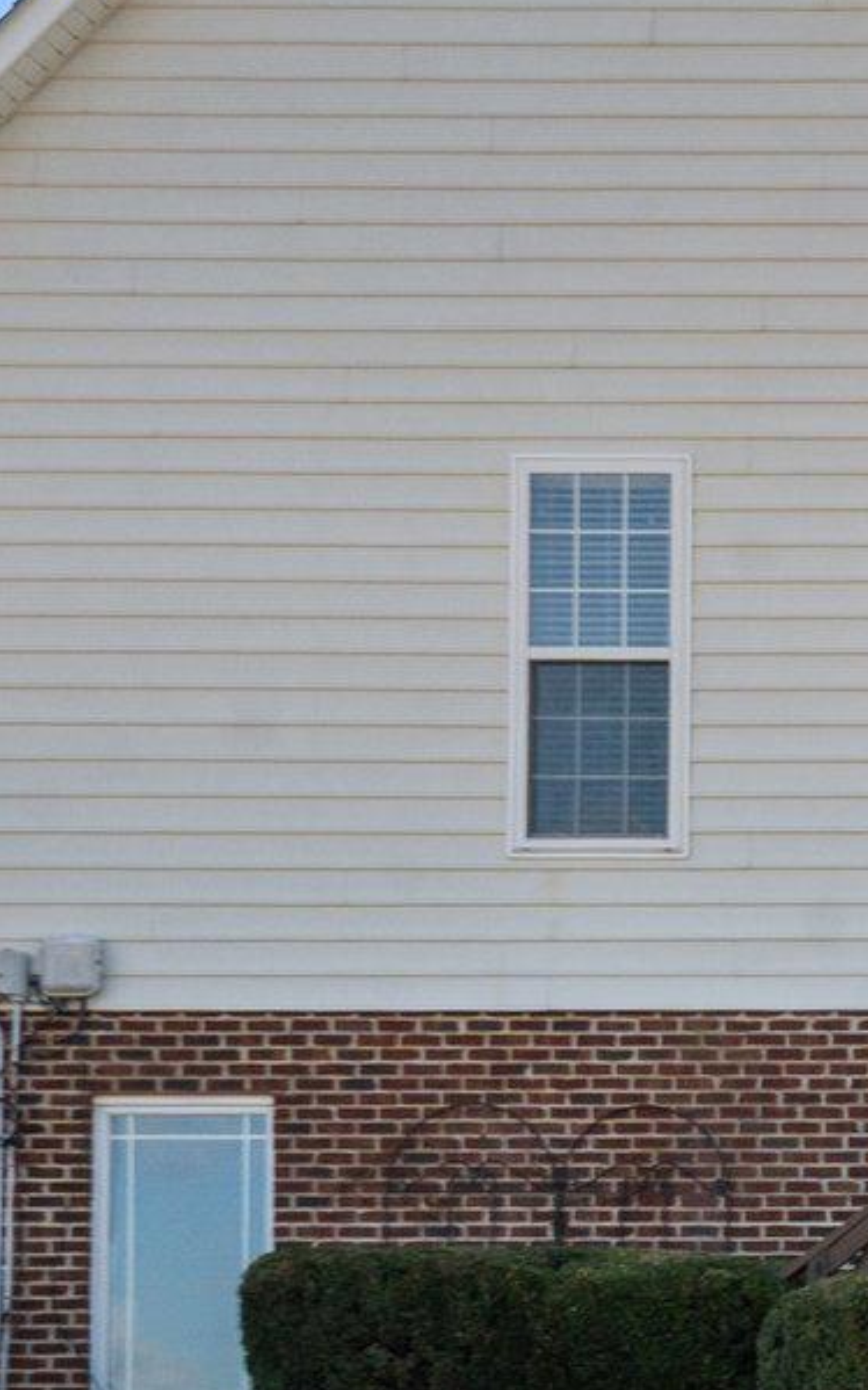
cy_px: 809
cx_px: 1926
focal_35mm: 122
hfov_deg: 9.7
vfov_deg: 17.1
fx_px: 4621
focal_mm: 35
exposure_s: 1/320
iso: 250
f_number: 13
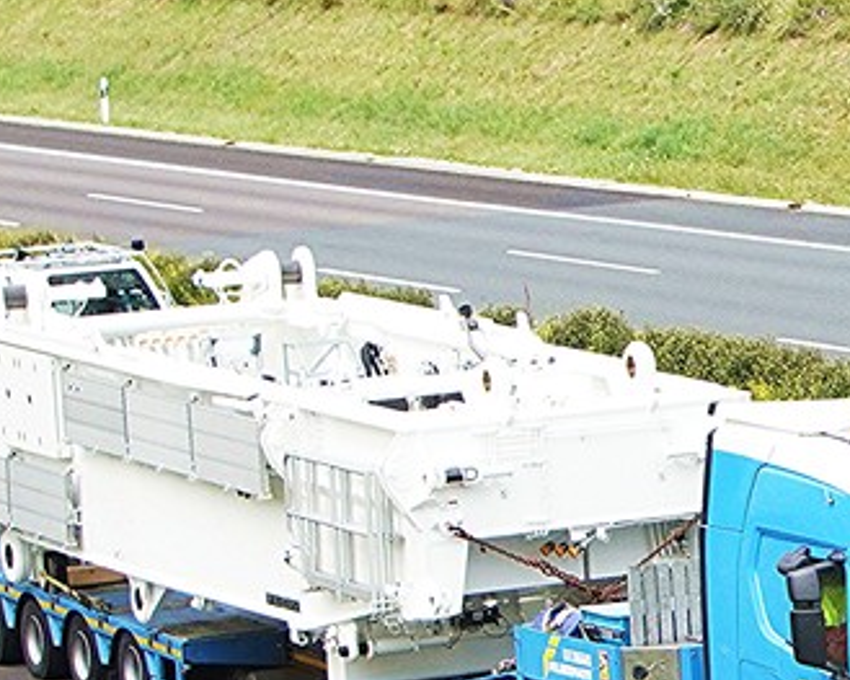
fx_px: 3321
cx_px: 248
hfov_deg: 14.5
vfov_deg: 11.7
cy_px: 507
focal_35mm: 132
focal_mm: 38.6
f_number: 5
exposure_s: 1/2000
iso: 800
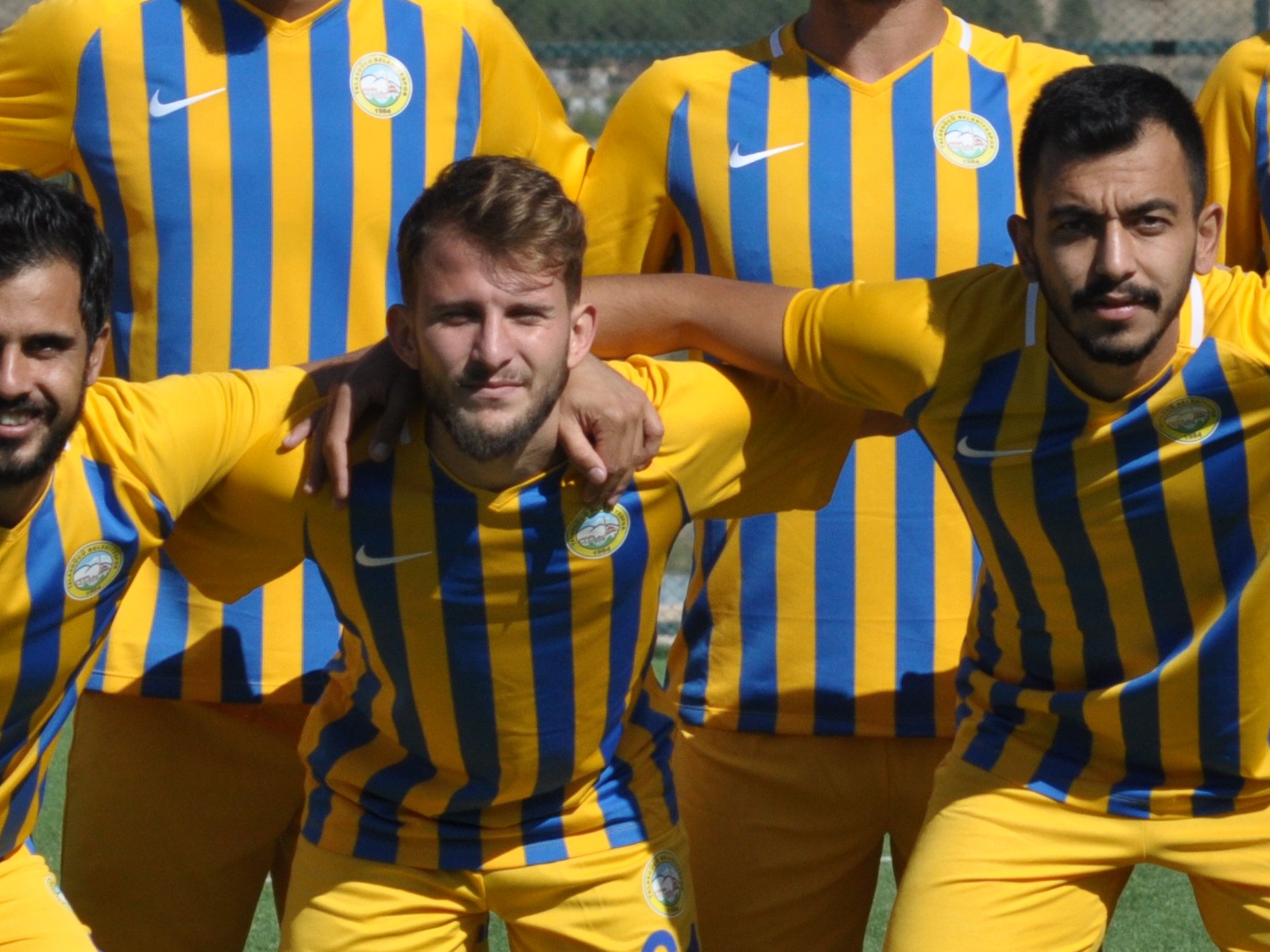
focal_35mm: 474
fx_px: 17387
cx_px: 1137
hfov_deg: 4.2
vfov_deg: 3.1
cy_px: 621
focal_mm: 110
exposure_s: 1/1250
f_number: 9
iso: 400
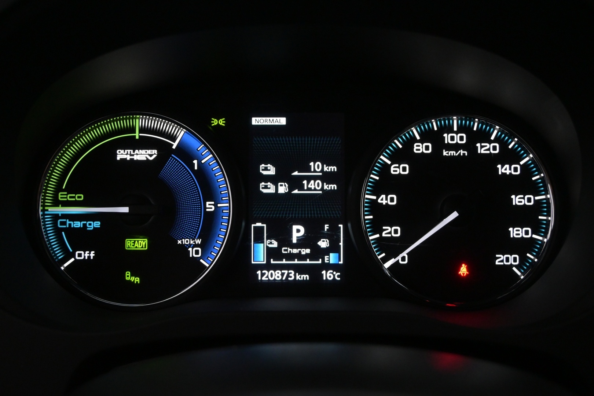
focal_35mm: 46
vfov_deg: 29.4
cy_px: 198
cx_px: 297
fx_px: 755
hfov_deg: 43.0
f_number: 5.6
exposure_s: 1/125
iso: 2500
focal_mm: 30.5
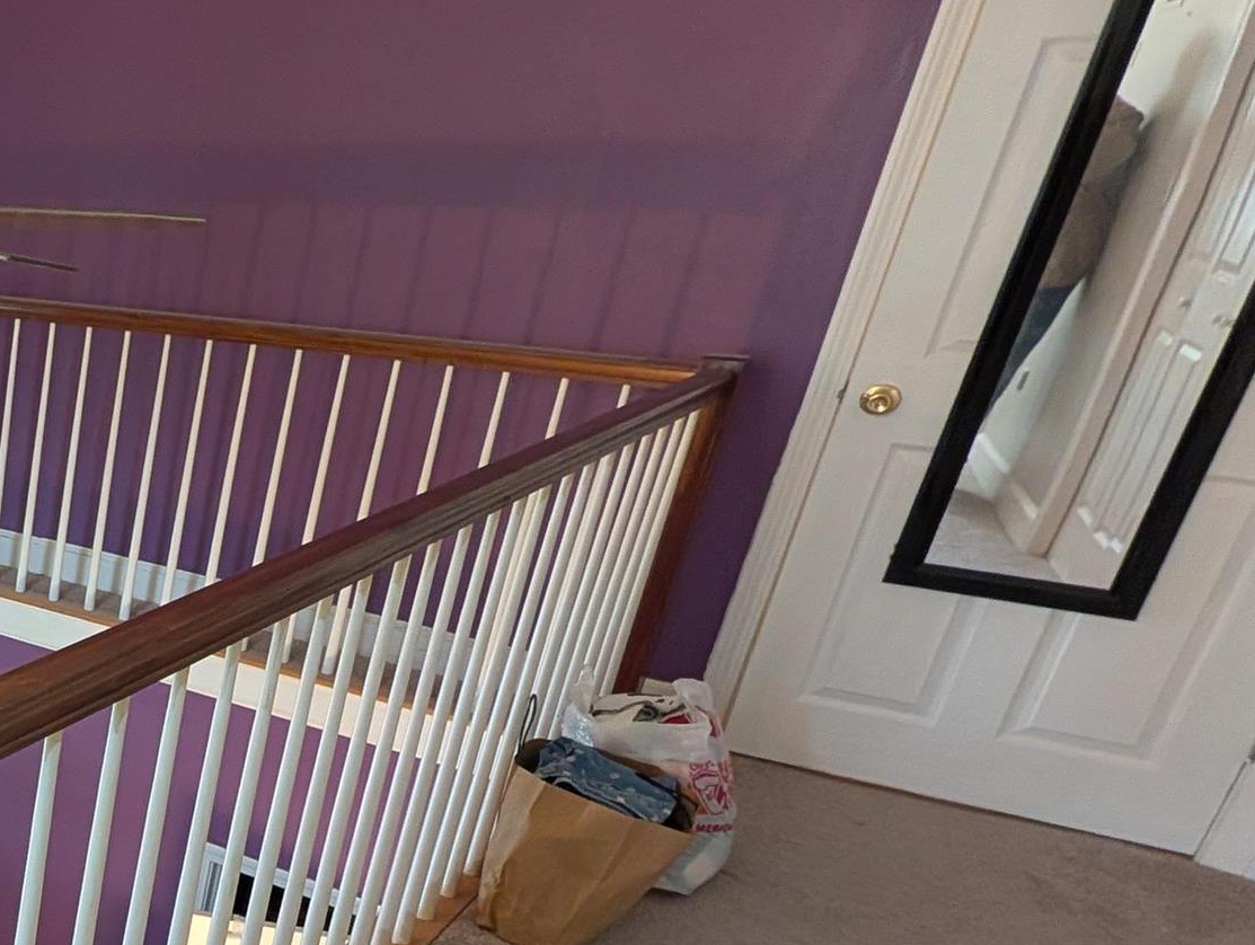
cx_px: -338
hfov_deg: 37.3
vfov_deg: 41.5
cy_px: 732
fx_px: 1198
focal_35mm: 33
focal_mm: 2.02
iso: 376
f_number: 1.7
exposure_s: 1/60
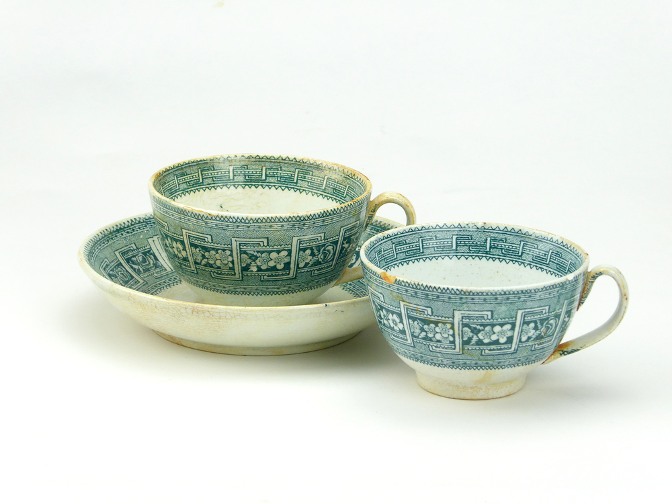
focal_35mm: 200
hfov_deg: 9.9
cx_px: 336
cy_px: 252
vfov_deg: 7.4
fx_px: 3883
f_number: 5.6
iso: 200
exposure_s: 1/60
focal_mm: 35.8
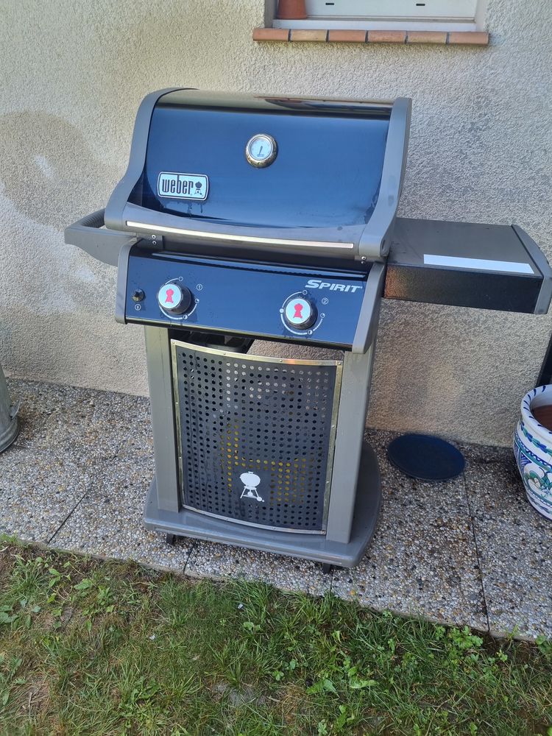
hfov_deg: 53.1
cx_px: 276
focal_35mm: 26
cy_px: 368
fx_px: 553
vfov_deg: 67.3
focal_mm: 5.4
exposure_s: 1/147
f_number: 1.8
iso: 50
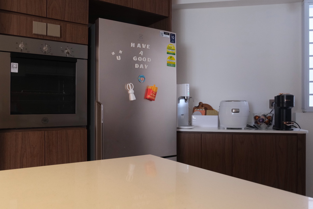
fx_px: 261
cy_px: 104
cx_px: 156
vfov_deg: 43.6
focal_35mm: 30
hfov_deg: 61.9
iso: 2500
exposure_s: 1/15
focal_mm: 20
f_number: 5
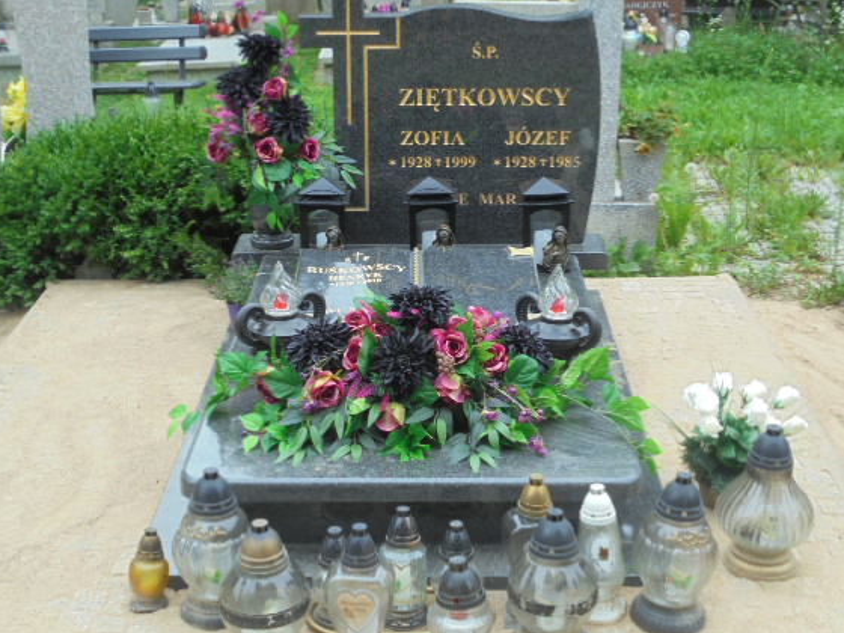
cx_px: 434
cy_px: 288
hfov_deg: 34.3
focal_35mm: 56
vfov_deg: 26.1
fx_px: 1365
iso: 100
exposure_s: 1/100
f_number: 4.8
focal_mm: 8.9
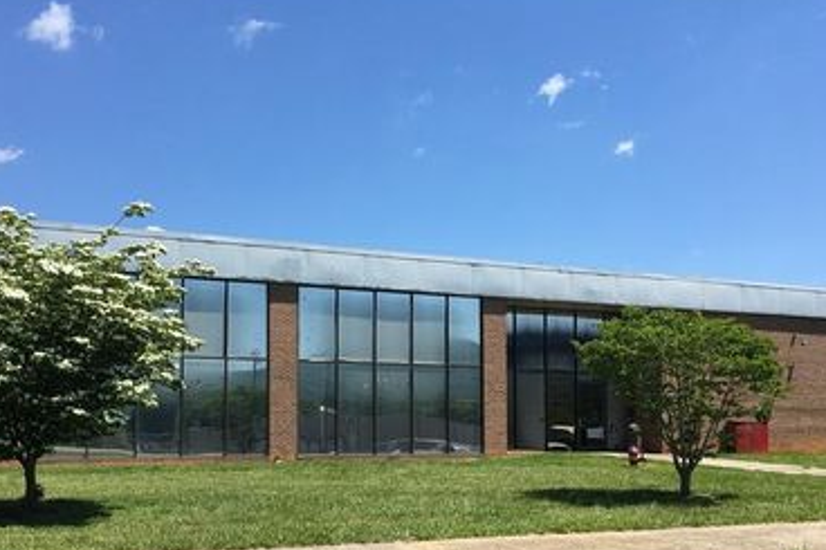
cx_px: 368
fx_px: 940
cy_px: 389
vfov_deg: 32.2
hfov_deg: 47.3
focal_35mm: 41
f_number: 2.2
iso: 25
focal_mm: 4.15
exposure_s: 1/1304
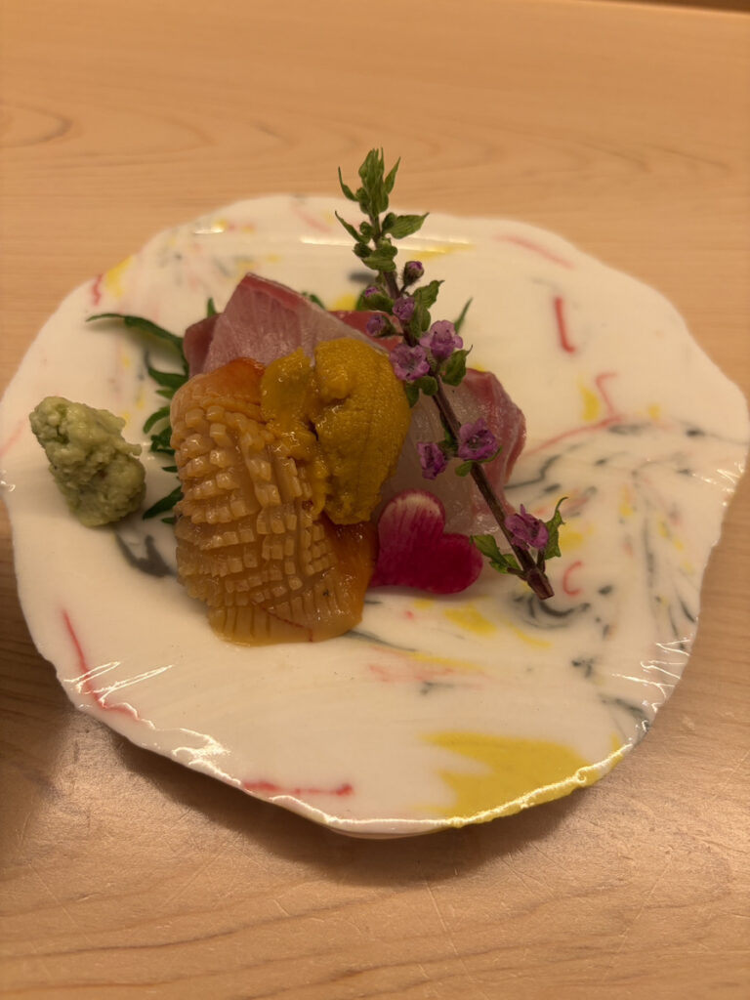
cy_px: 500
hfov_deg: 53.1
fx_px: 751
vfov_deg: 67.3
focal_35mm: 26
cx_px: 375
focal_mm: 5.96
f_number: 1.6
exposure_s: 1/60
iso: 64
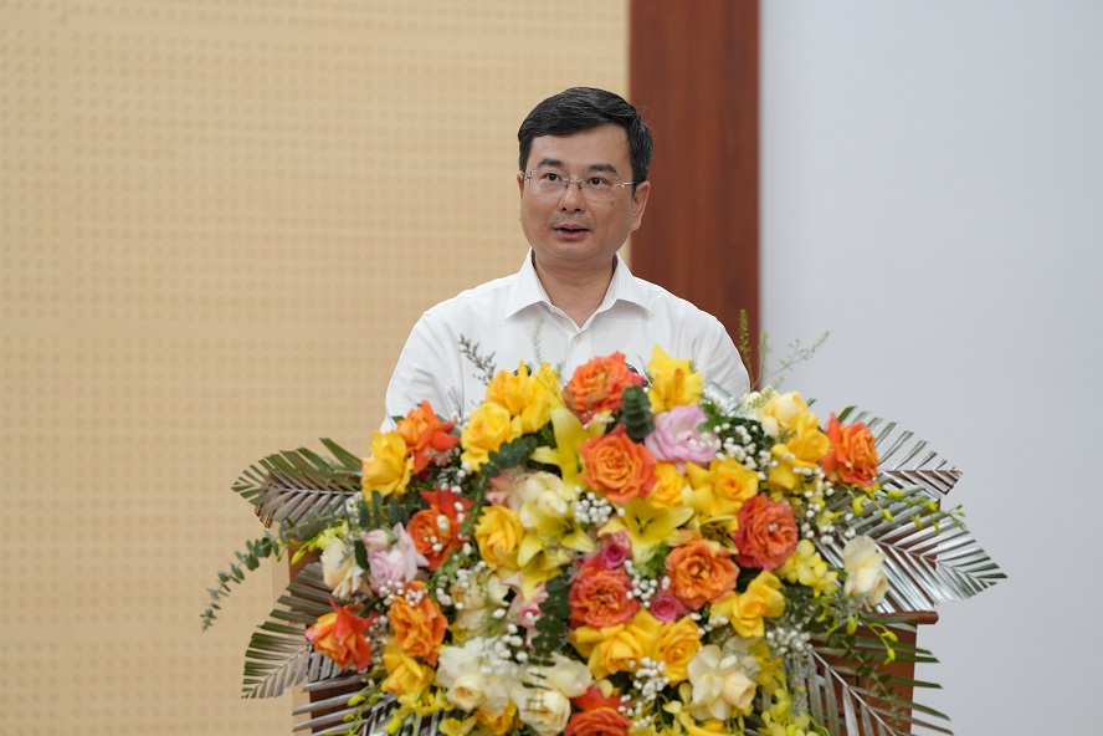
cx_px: 552
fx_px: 6127
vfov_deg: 6.9
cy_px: 368
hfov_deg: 10.3
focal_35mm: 200
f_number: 4
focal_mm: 200
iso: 1250
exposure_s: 1/200
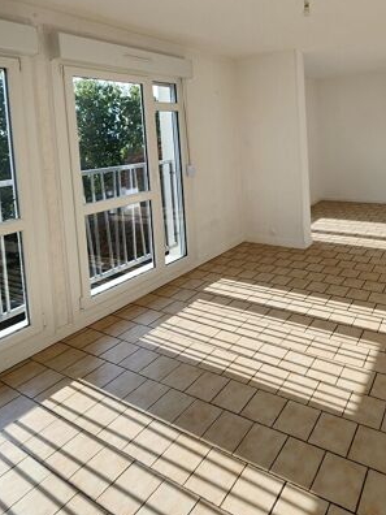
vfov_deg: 75.0
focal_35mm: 21
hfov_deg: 58.9
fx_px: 312
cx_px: 304
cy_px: 148
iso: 50
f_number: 2.2
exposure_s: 1/736
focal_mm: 2.2
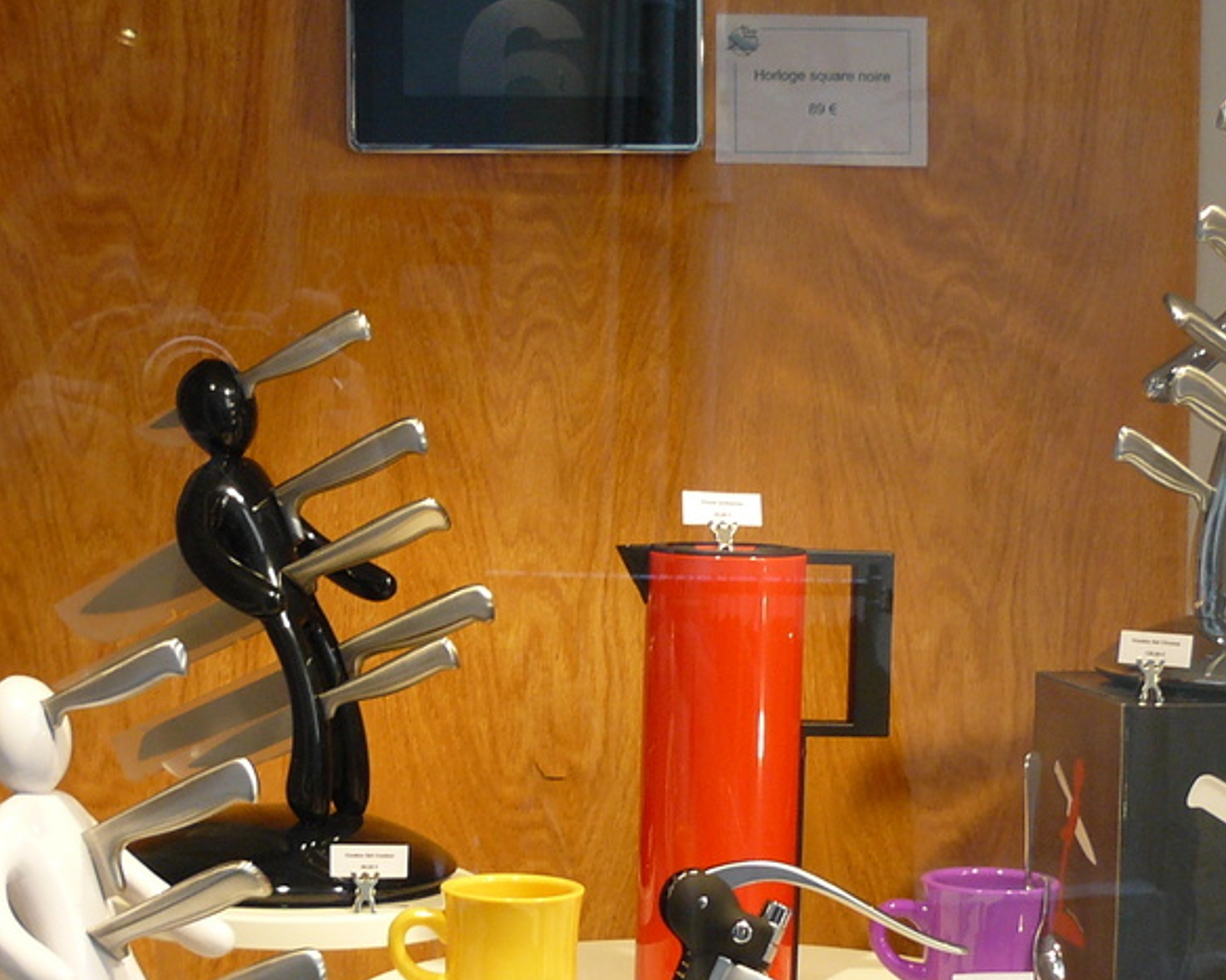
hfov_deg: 24.7
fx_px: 2793
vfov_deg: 19.8
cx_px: 563
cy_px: 699
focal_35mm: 77
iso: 100
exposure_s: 1/80
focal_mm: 6
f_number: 2.8
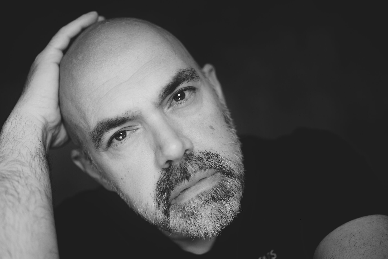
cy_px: 130
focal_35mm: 50
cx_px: 194
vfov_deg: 27.0
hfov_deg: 39.6
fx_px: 539
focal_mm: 33
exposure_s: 1/160
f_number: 1.4
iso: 640
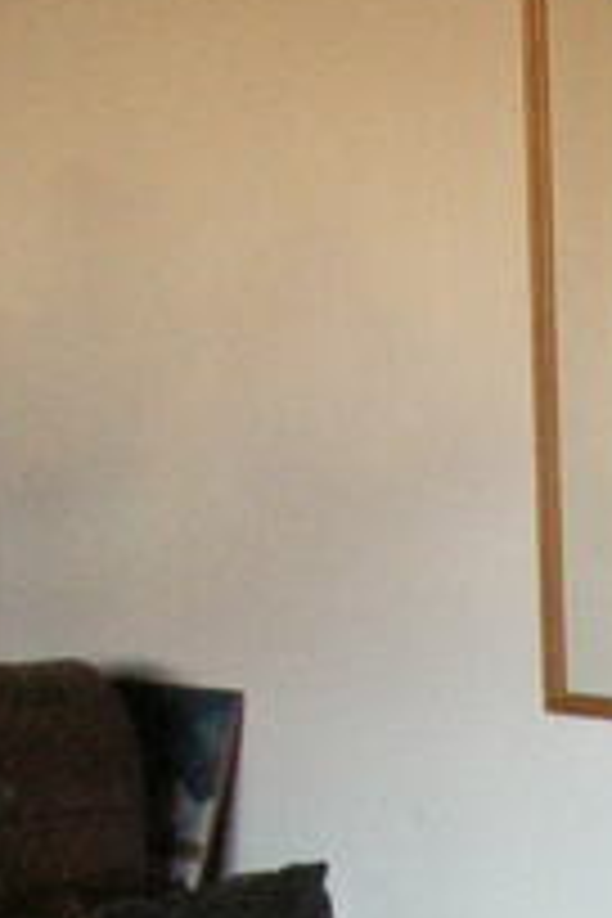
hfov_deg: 6.3
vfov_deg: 9.3
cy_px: 1480
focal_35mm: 214
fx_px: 5457
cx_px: 1179
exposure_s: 1/30.1
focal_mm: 8.5
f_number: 2.9
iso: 400
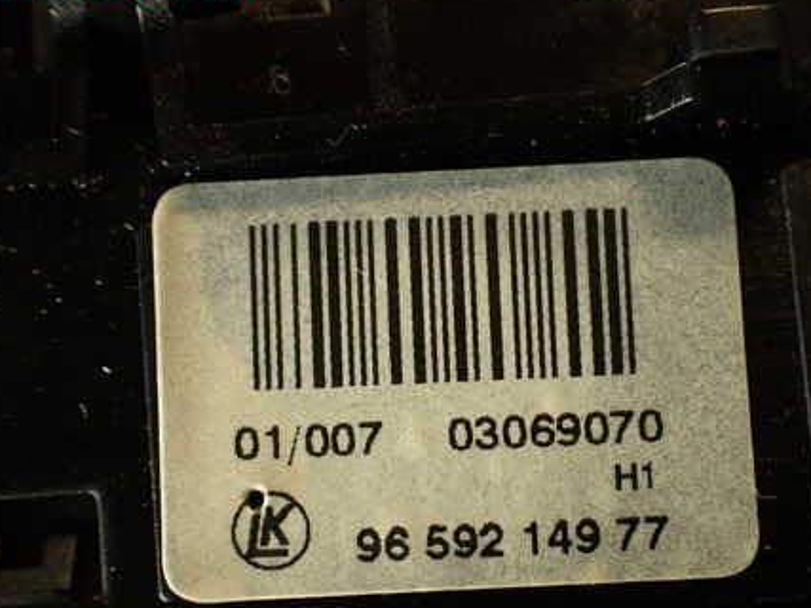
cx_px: 465
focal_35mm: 45
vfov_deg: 32.0
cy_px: 384
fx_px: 1054
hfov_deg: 42.0
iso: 200
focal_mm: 5.79
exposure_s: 1/40
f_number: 2.4
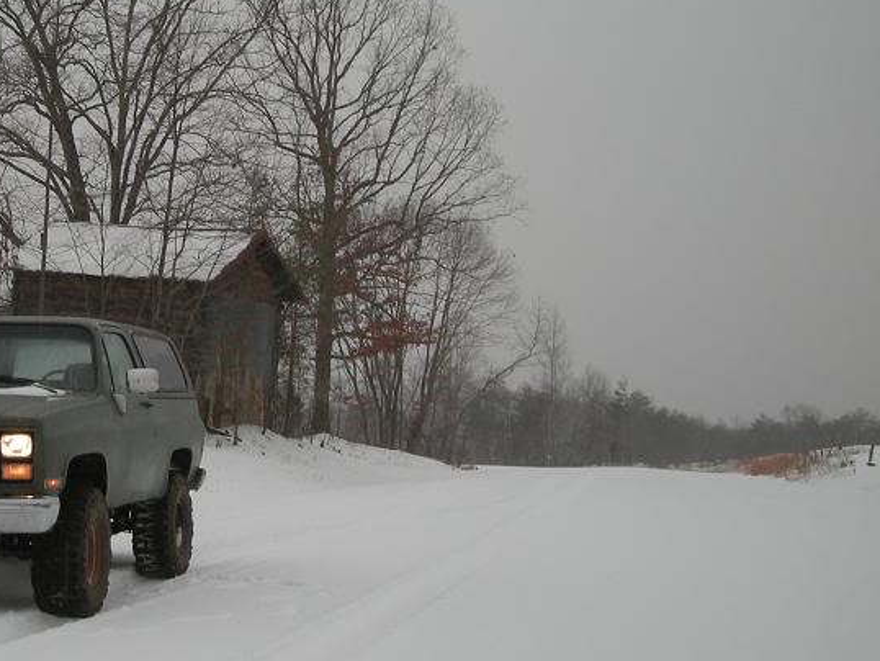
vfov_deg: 24.4
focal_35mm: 60
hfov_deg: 31.7
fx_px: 1526
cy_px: 286
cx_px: 236
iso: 50
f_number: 2.8
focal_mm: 5.7
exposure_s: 1/141
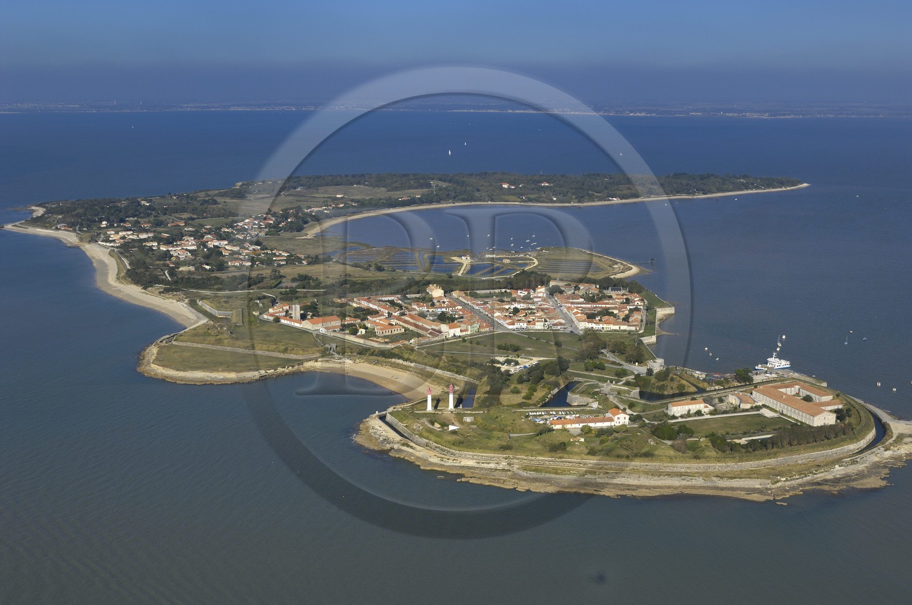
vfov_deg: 31.8
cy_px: 302
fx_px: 1062
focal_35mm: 42
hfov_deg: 46.5
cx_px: 456
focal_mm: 28
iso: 100
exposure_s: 1/1000
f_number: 5
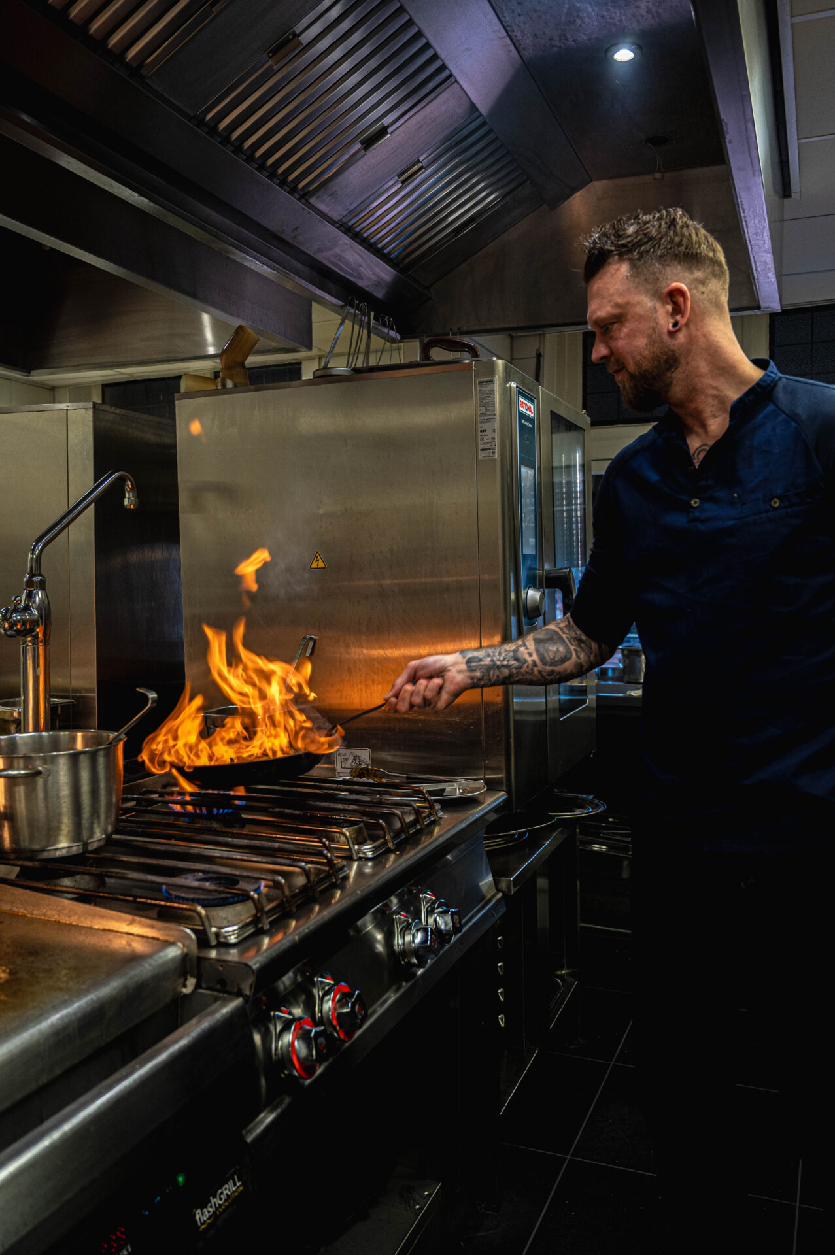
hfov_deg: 43.5
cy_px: 628
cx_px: 418
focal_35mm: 30
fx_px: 1045
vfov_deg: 62.0
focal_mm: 30
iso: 1250
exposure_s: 1/125
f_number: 4
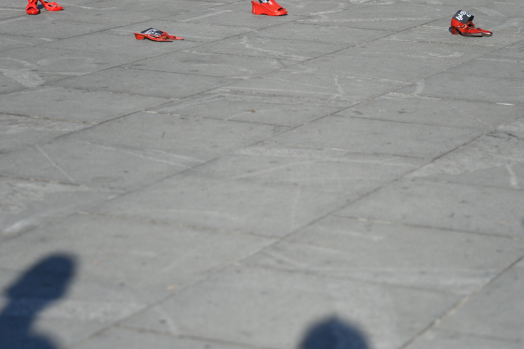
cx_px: 270
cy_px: 156
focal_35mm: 127
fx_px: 1848
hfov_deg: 16.1
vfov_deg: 10.8
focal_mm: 82
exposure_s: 1/8000
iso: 500
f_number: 2.8
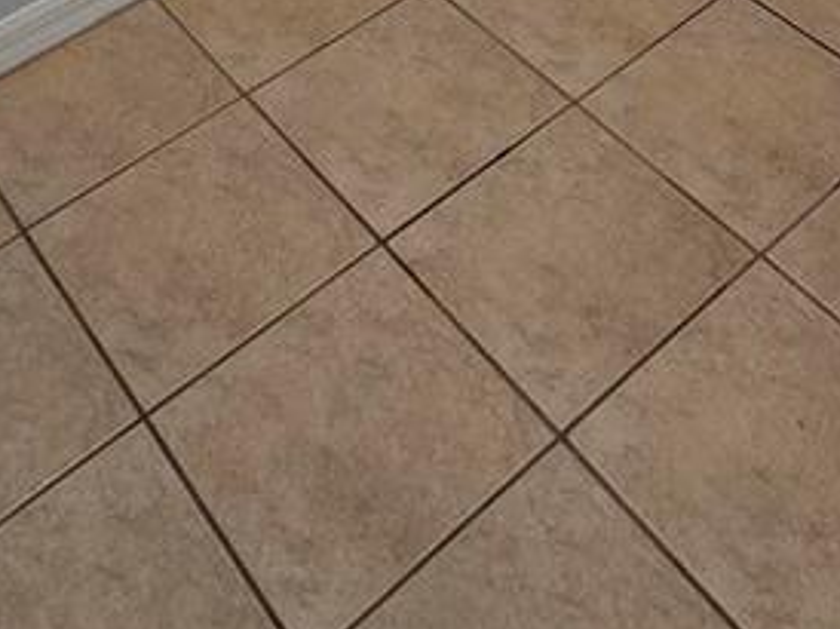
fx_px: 1382
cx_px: 463
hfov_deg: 33.8
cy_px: -684
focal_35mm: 57
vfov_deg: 17.2
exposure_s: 1/60
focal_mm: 2.2
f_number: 2.2
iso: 320
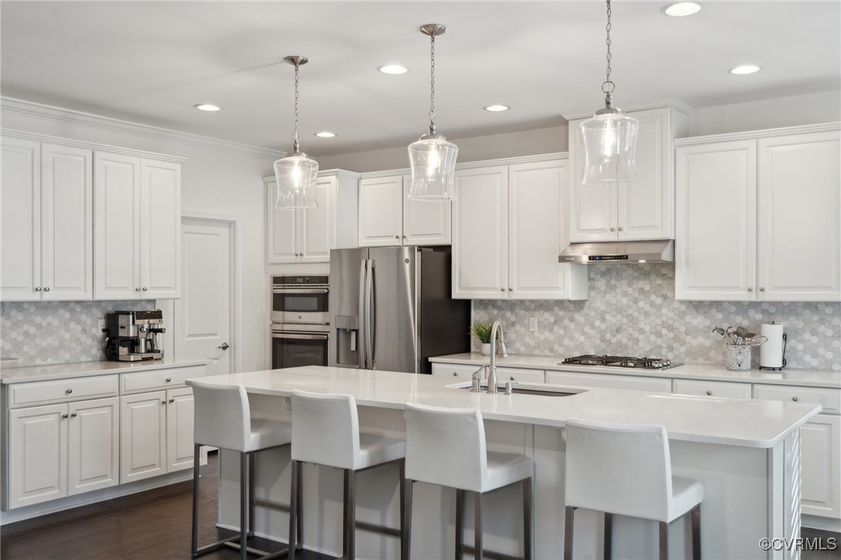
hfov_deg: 57.2
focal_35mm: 33
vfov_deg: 39.9
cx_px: 420
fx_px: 771
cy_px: 280
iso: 250
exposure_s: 1/13
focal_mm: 33
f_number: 8
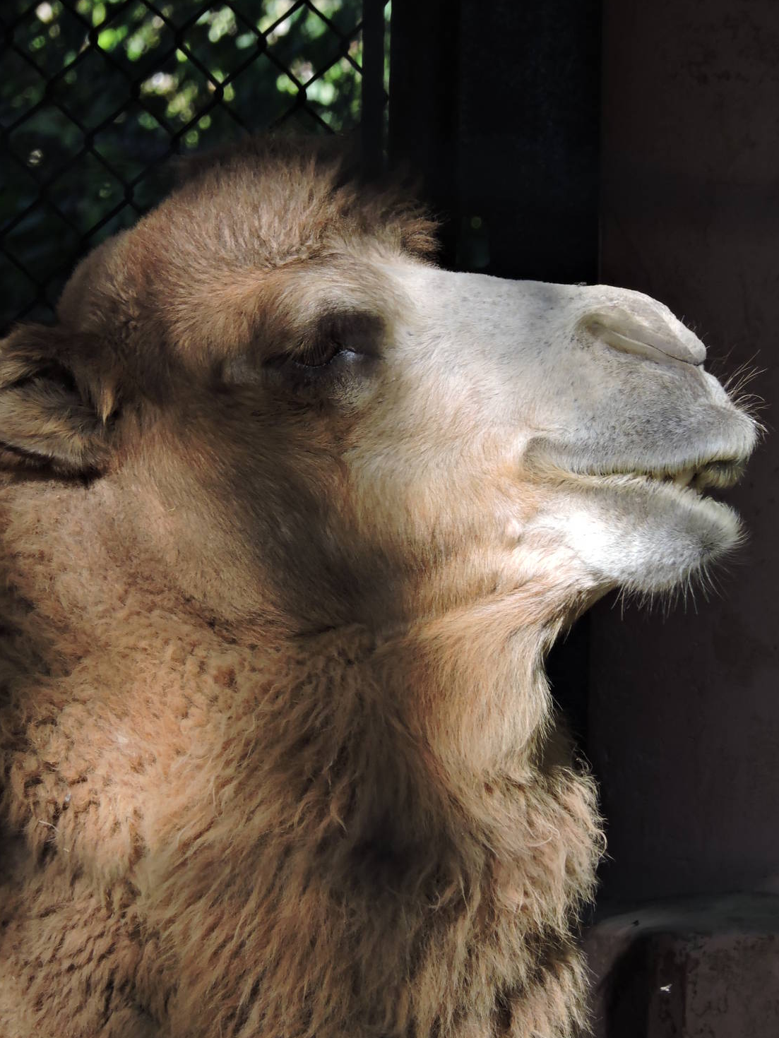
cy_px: 535
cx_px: 400
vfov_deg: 3.0
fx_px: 19588
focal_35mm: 653
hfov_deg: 2.3
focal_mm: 107
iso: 220
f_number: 4.9
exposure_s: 1/250
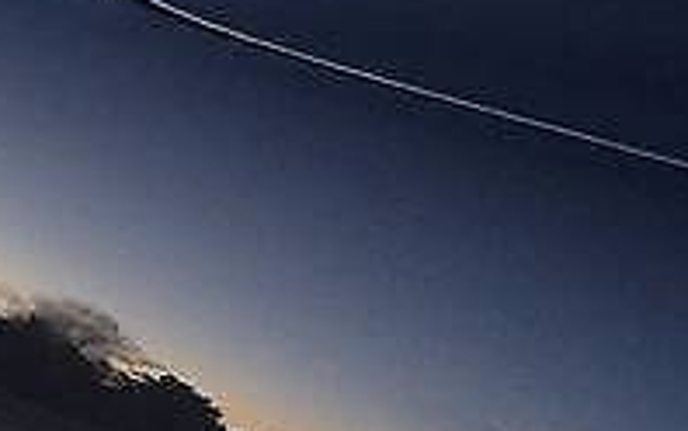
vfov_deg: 10.6
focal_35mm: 124
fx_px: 2326
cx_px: -299
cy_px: 156
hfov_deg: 15.7
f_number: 2.2
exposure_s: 1/33
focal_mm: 4.2
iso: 200
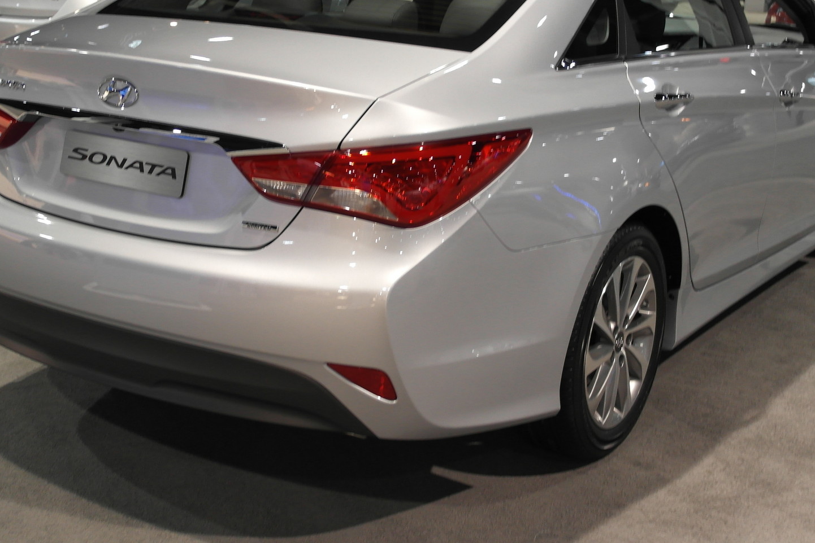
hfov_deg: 38.2
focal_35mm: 52
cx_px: 404
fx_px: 1177
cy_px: 217
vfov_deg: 26.0
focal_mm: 20
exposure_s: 1/20
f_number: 3.5
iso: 400
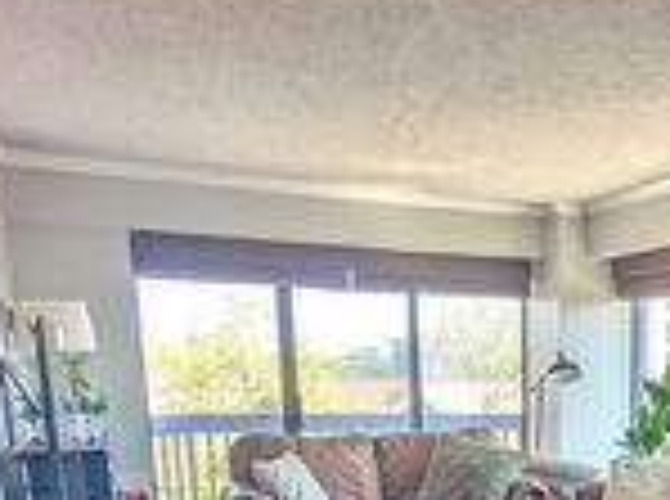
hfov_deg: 38.2
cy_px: 586
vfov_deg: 27.9
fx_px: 888
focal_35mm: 46
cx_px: 618
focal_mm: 2.35
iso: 41
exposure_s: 1/145
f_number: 2.2
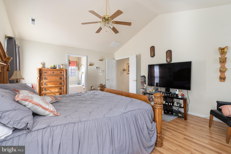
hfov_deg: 96.7
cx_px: 116
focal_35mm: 16
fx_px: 103
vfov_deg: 73.7
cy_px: 77
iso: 320
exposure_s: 1/8
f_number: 7.1
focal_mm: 16
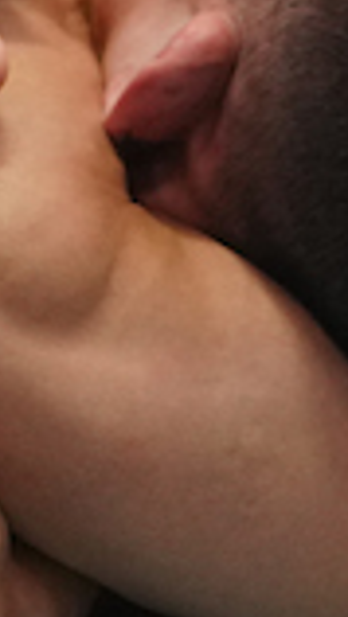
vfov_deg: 1.4
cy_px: -16
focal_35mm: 1594
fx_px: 26121
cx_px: 192
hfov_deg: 0.8
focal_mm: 200
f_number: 2.8
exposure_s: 1/800
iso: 2500
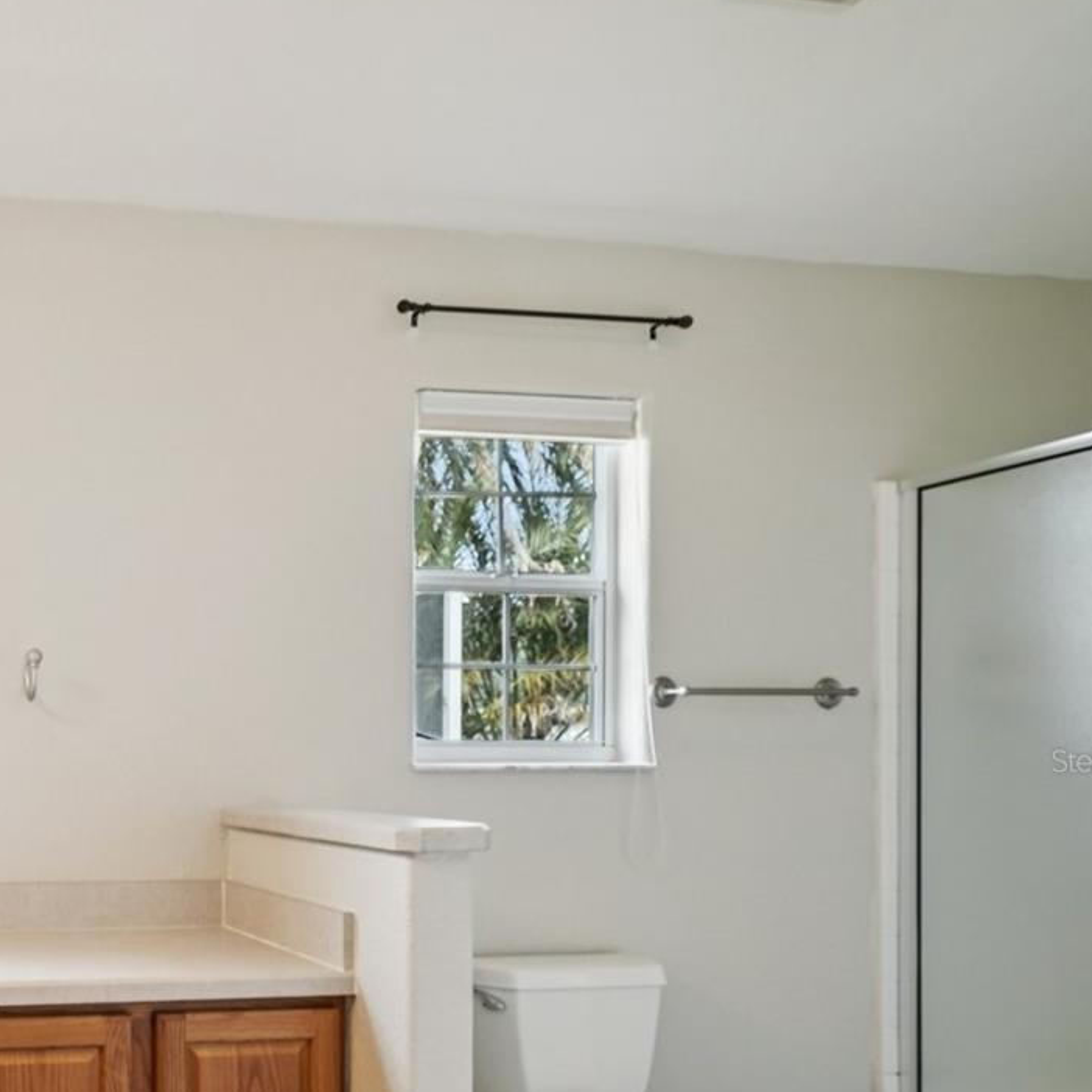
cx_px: -54
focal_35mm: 31
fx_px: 1106
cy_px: 761
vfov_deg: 51.2
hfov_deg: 43.2
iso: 400
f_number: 8
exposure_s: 1/45
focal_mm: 16
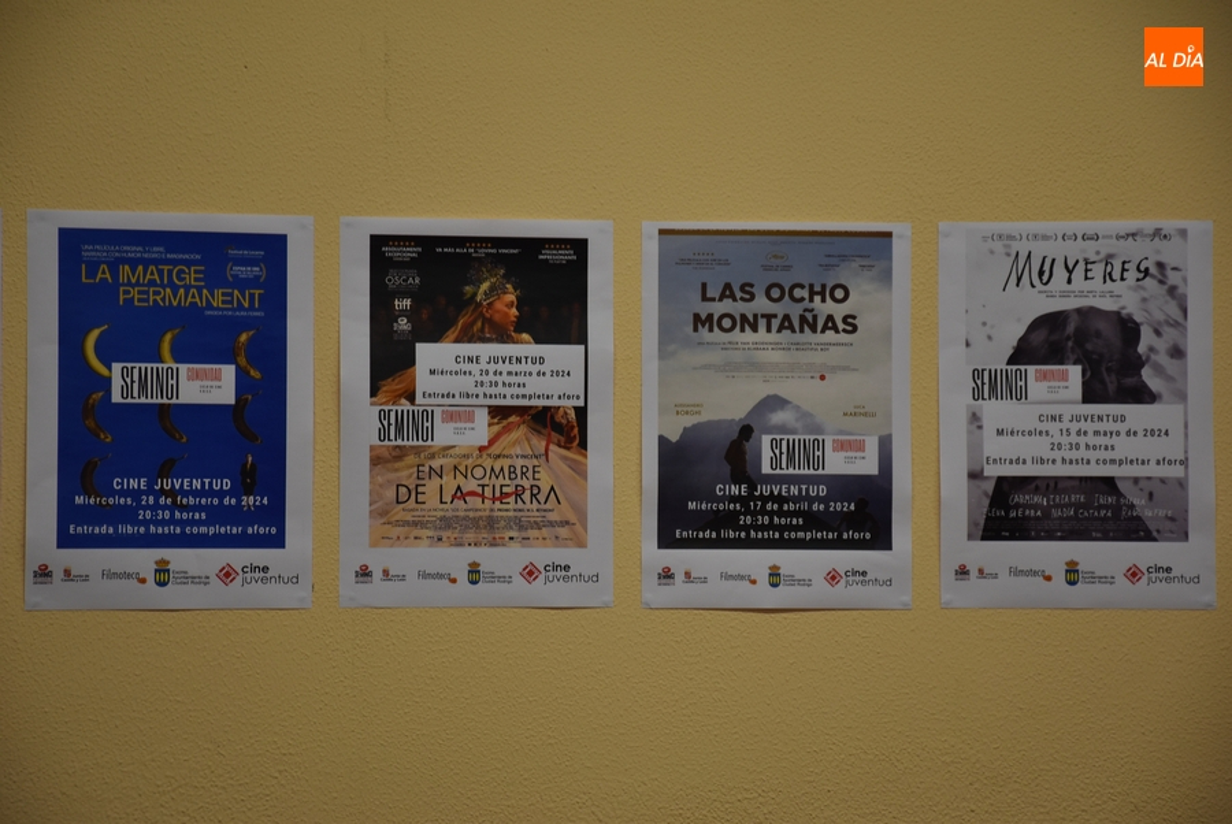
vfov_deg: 10.2
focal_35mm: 135
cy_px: 412
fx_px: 4624
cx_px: 616
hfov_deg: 15.2
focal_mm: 90
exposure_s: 1/100
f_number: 5.3
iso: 400
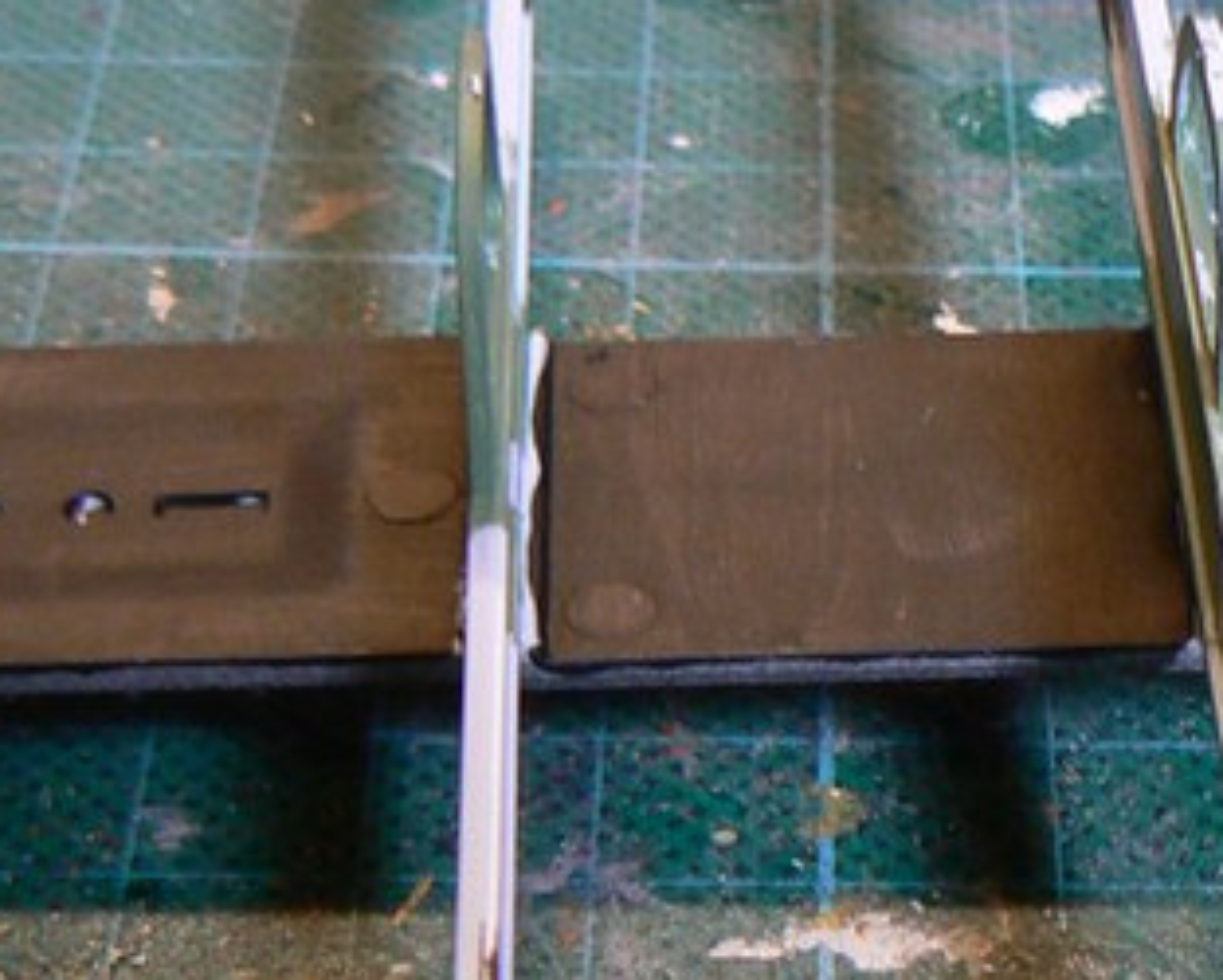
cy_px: 878
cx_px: 1002
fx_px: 4346
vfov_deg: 12.8
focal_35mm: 120
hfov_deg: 15.9
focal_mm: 6
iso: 100
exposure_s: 1/30
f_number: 2.8
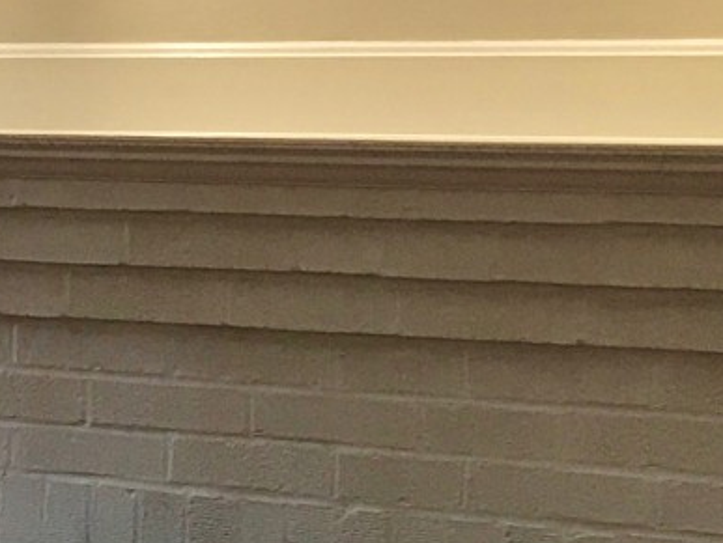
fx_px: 3094
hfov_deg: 11.6
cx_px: -843
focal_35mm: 148
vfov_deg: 10.0
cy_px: 235
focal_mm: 3.99
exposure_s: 1/15
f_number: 1.8
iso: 64
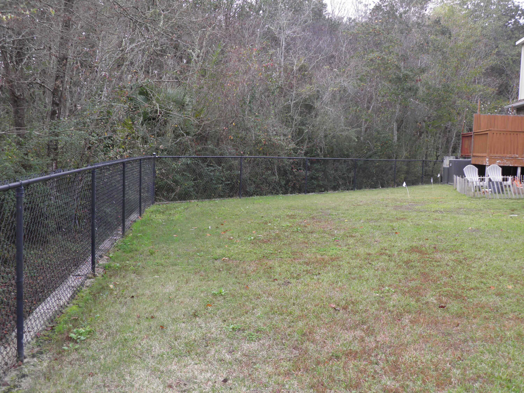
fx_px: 530
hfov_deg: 52.6
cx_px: 262
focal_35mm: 35
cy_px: 196
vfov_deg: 40.7
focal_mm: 6.3
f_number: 3.1
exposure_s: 1/50
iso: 50
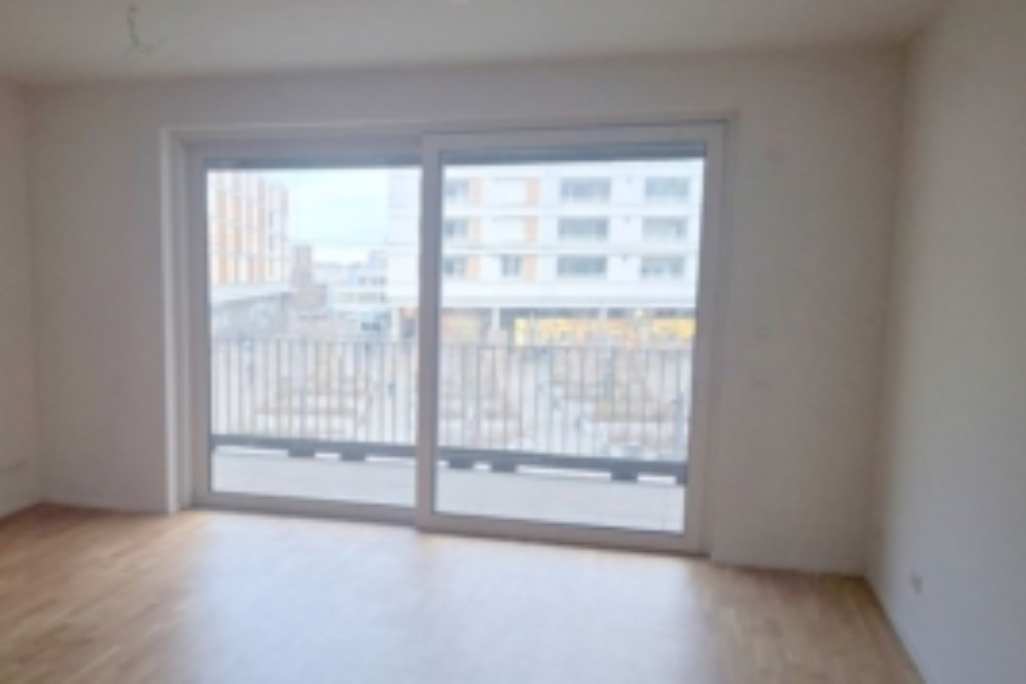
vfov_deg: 37.7
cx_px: 361
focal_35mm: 35
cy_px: 407
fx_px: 997
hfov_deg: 53.6
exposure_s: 1/100
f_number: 1.8
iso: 200
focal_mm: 4.69
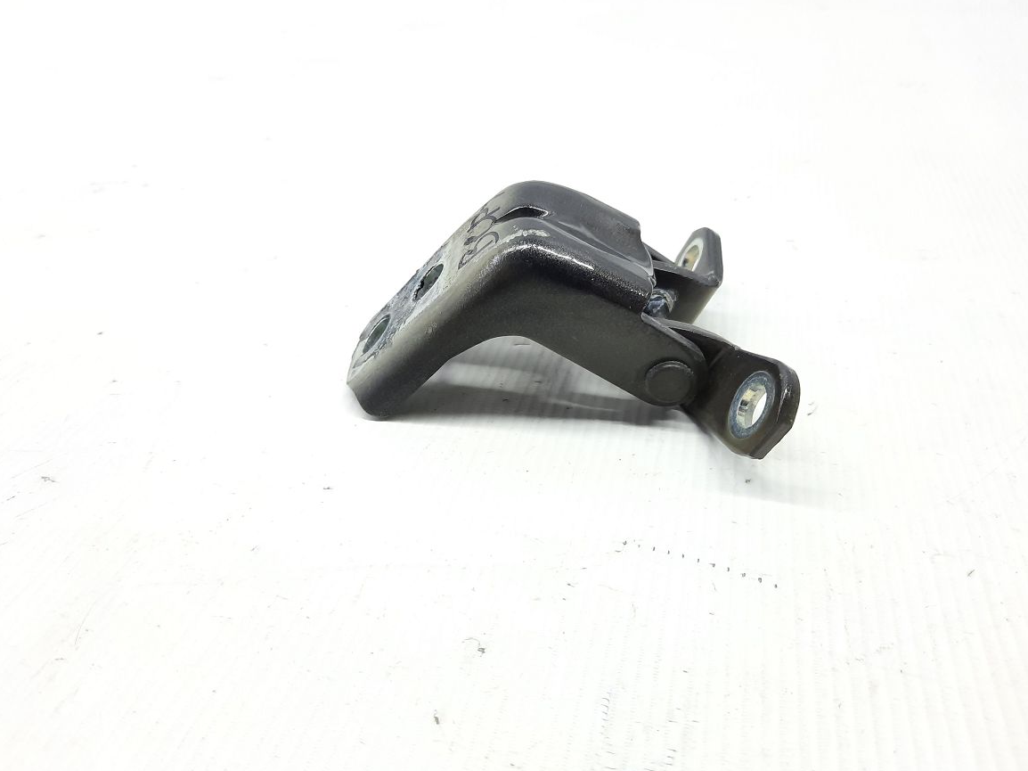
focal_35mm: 26
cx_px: 516
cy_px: 382
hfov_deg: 67.3
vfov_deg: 53.0
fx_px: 772
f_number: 2
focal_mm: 4.6
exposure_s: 1/50
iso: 125
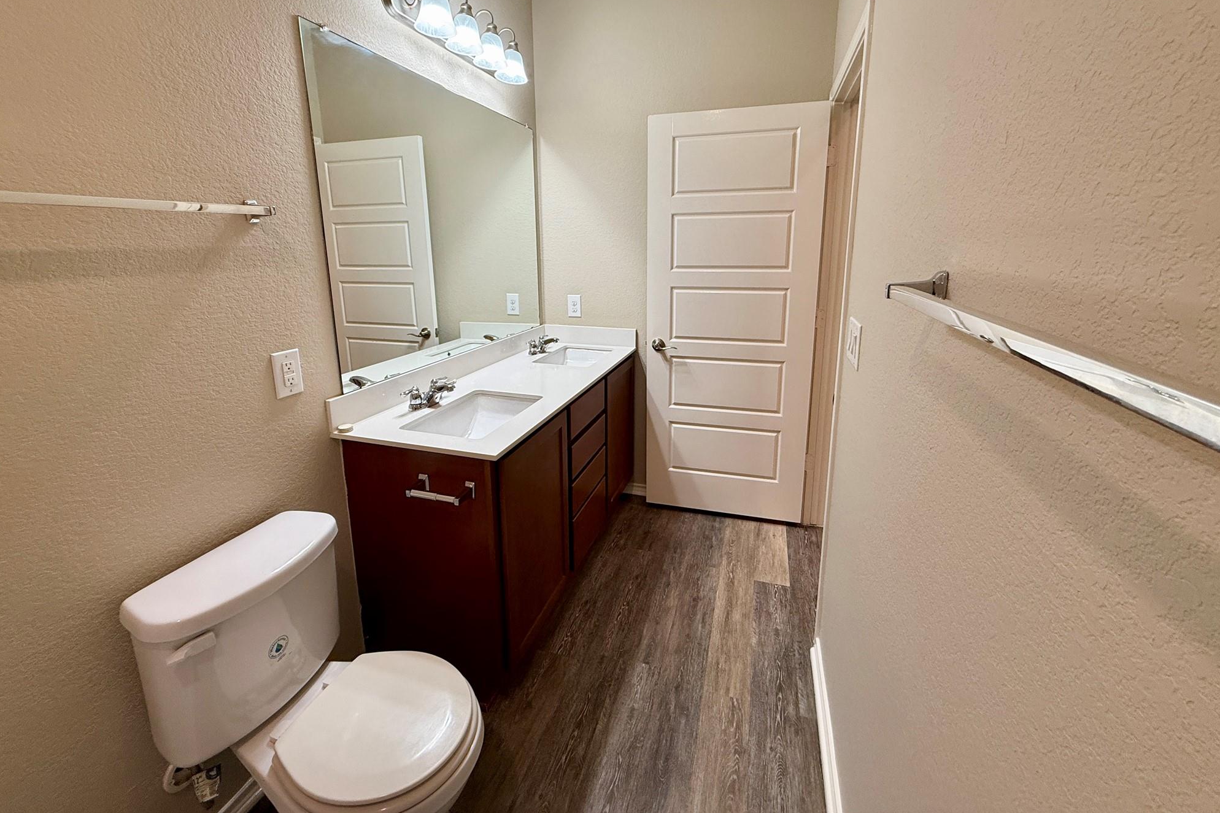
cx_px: 613
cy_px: 344
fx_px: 508
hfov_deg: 100.4
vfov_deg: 76.8
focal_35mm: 15
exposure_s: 1/120
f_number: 2.2
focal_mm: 2.22
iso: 125
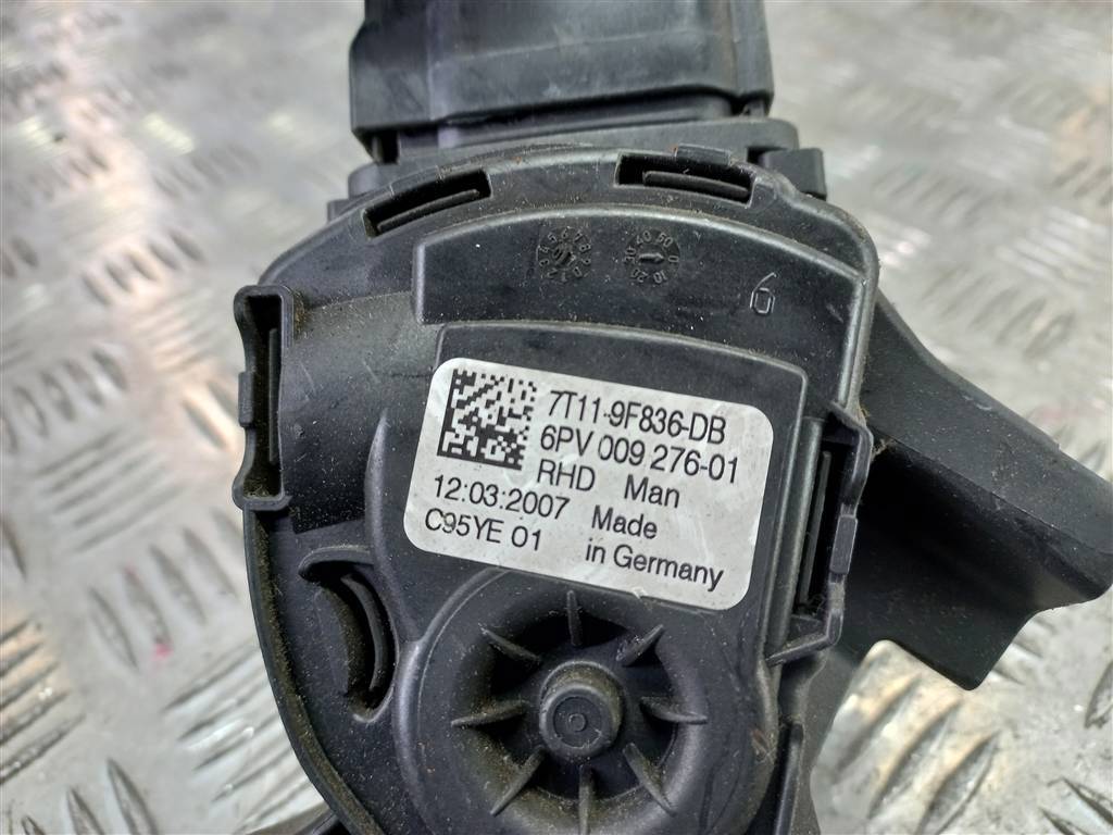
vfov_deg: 54.9
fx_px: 804
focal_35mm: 25
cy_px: 418
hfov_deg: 69.4
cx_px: 556
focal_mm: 4.6
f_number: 1.8
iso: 125
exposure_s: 1/50
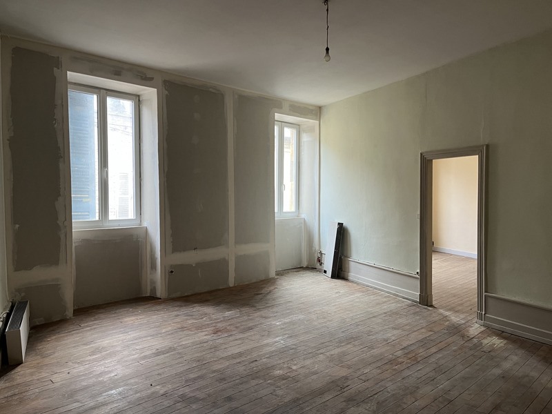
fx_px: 415
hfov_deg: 67.3
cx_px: 276
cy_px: 207
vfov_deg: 53.1
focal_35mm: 26
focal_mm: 5.1
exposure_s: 1/60
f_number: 1.6
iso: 160
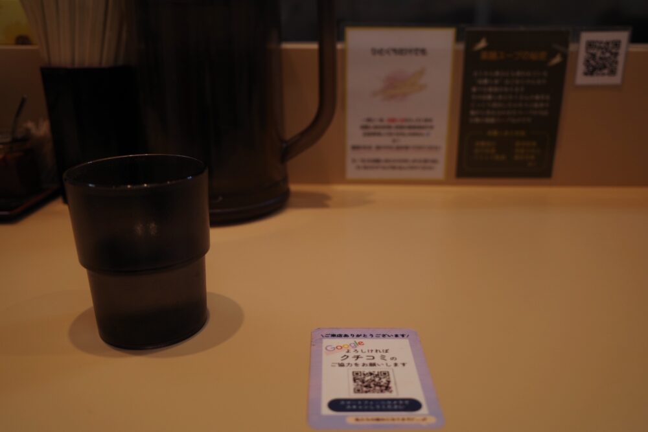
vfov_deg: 46.4
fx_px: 504
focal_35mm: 28
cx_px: 324
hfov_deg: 65.5
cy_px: 216
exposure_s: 1/100
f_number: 2.8
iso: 100
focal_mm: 18.3
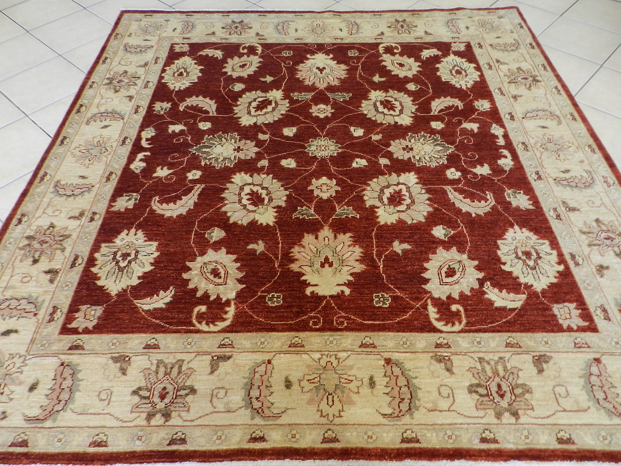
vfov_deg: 58.9
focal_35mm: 23
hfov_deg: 73.9
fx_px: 413
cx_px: 310
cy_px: 233
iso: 160
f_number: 3.4
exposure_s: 1/40
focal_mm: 4
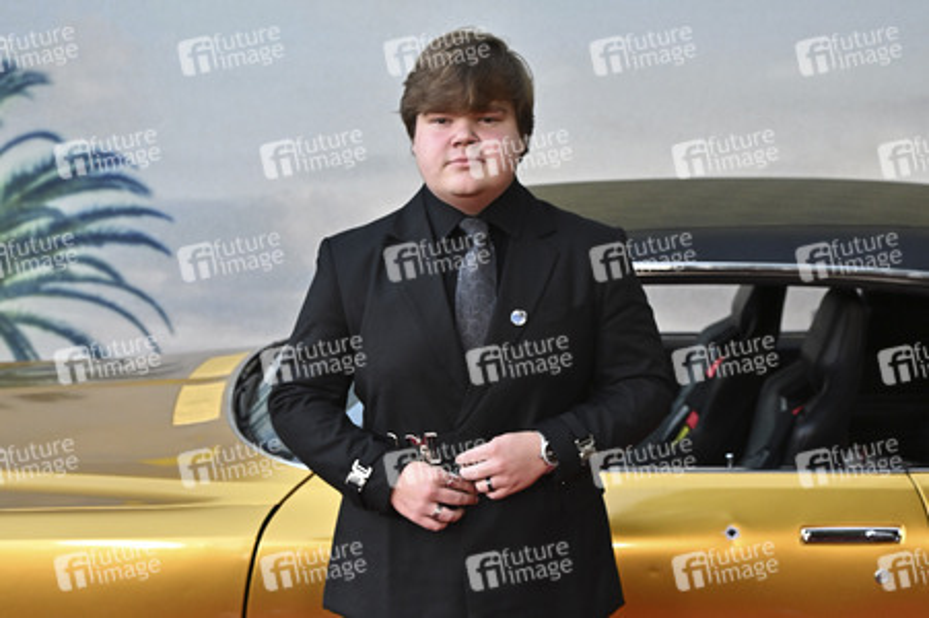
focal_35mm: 51
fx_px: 1315
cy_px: 309
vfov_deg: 26.4
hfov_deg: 38.9
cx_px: 464
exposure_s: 1/320
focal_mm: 51
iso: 1600
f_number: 4.5
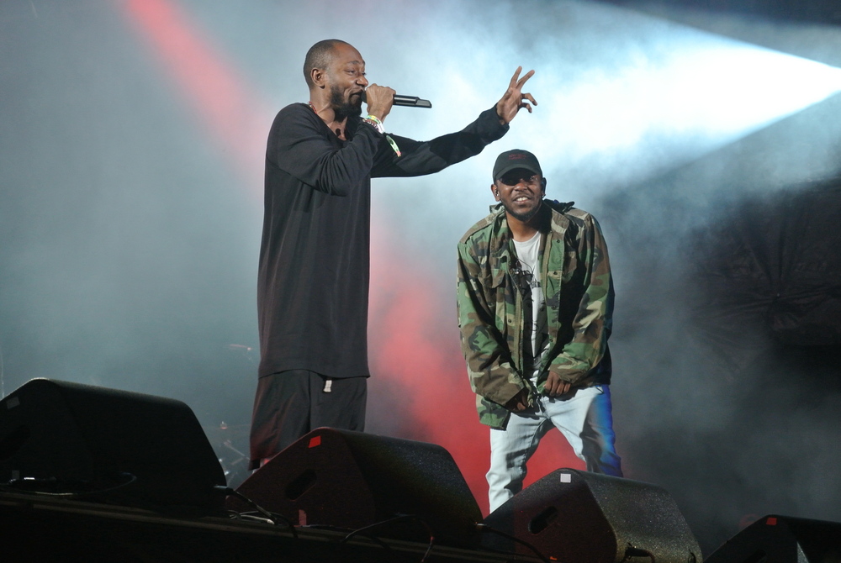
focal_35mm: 166
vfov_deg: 8.3
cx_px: 420
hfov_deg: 12.4
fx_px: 3884
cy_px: 282
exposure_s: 1/60
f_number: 4.5
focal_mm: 61.6
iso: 500
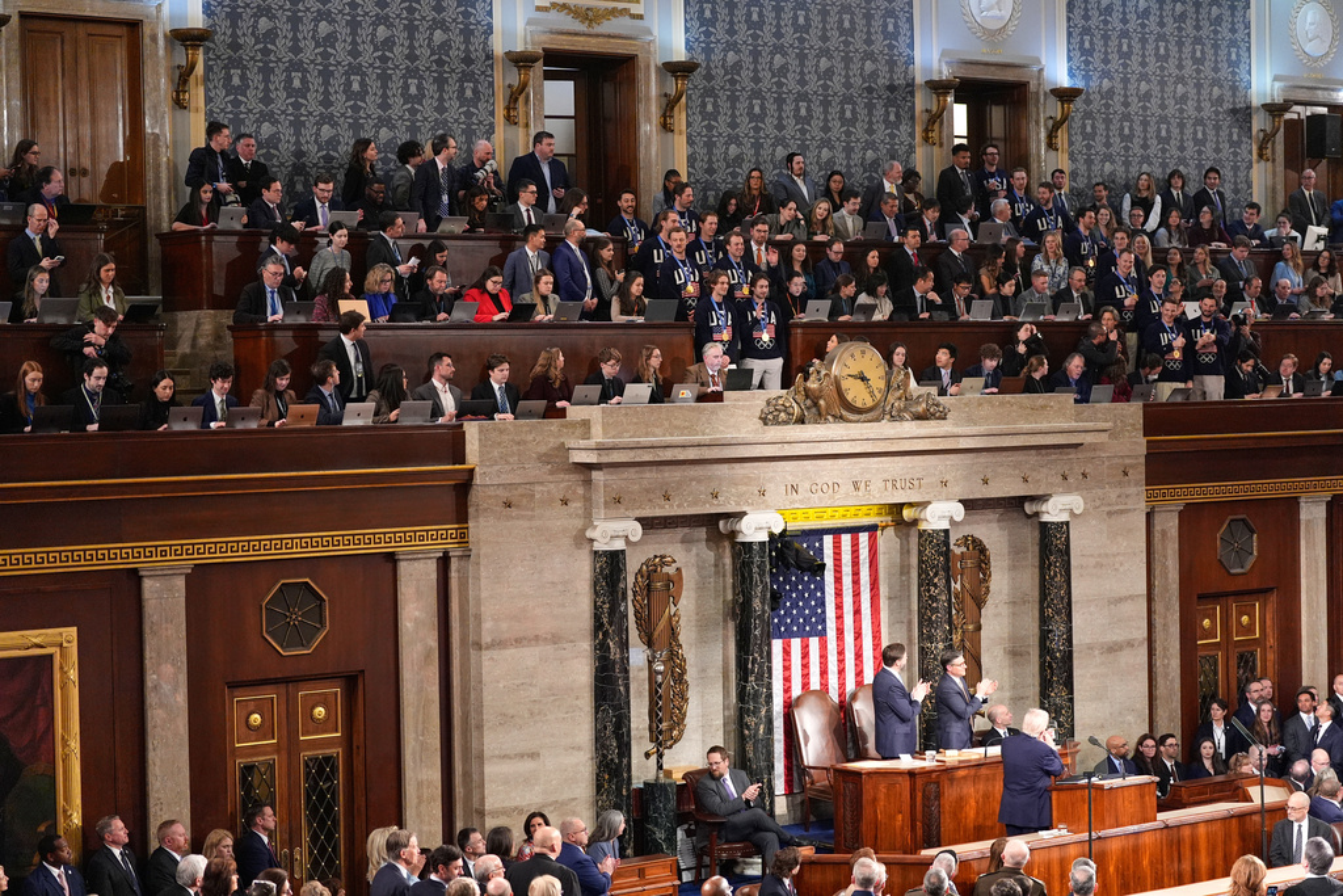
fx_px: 2612
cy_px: 448
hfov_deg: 28.8
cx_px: 672
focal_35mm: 70
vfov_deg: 19.5
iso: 3200
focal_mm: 70
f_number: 2.8
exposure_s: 1/500
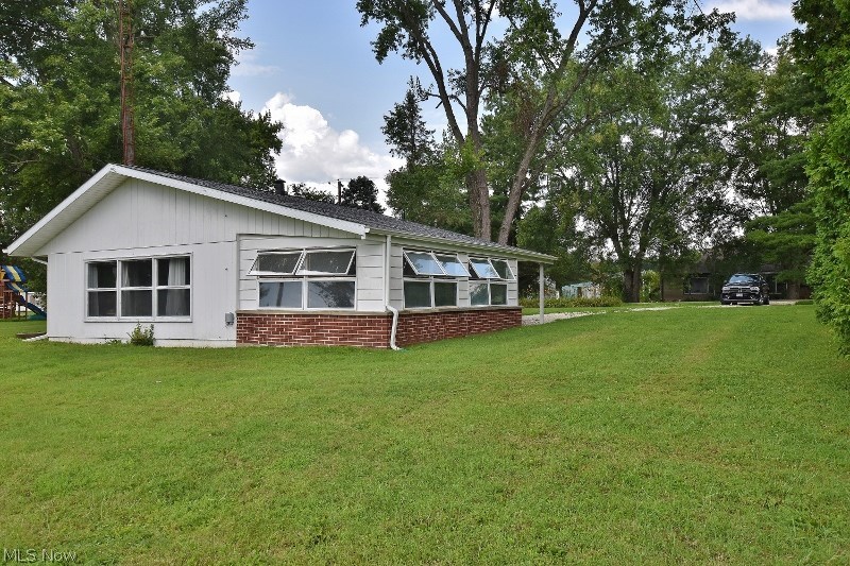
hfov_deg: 61.9
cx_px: 425
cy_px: 283
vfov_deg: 43.6
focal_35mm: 30
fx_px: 708
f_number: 8
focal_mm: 20
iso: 200
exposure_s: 1/250
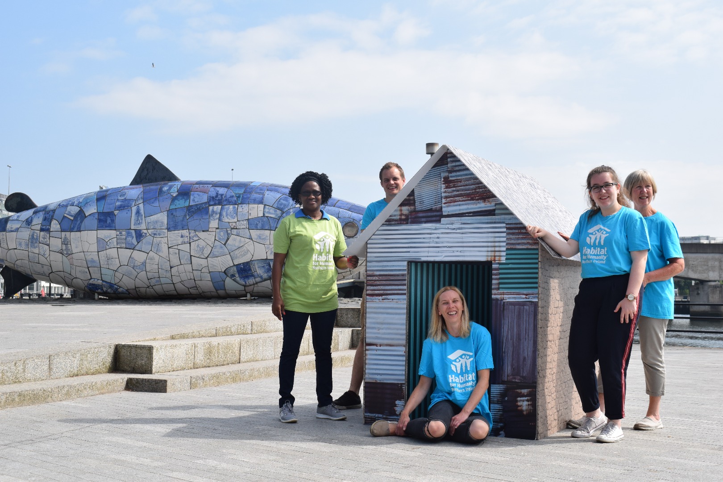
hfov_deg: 38.9
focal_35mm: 51
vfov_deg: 26.5
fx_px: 1024
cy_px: 241
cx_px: 362
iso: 200
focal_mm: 34
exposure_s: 1/320
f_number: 9
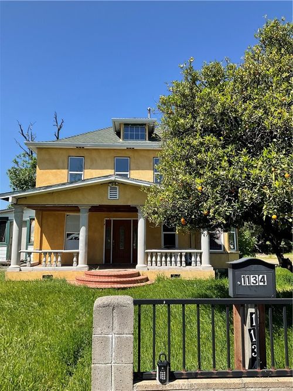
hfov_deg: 48.2
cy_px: 196
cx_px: 146
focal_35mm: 29
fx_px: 327
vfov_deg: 61.7
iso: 16
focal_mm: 3
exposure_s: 1/1195
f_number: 1.8
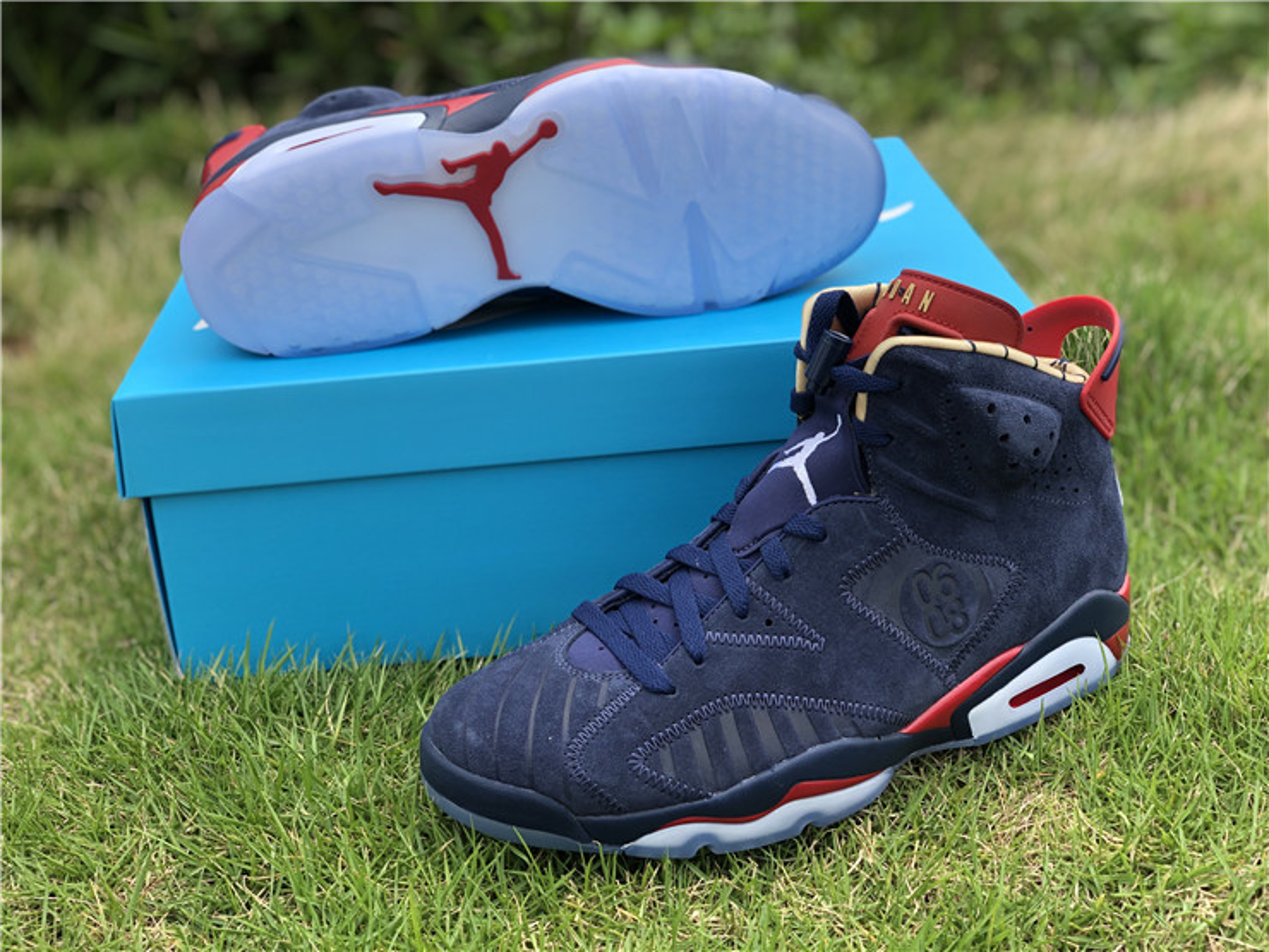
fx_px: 1906
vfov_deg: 28.0
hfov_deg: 36.8
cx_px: 634
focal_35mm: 52
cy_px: 476
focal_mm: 6
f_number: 2.4
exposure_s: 1/384
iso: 16
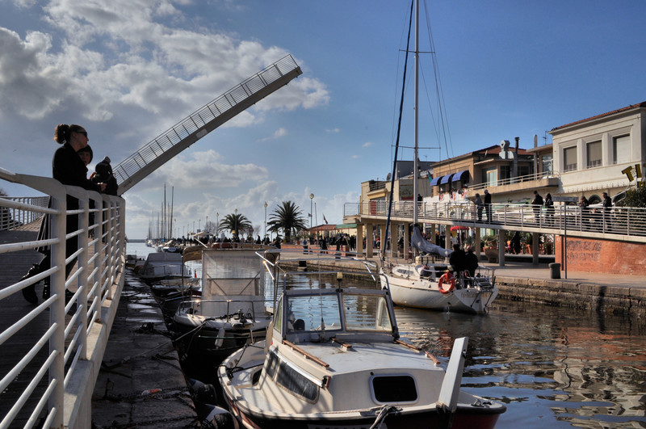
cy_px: 214
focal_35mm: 39
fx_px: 699
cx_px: 323
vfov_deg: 34.1
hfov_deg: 49.6
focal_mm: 26
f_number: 20
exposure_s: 1/100
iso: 200
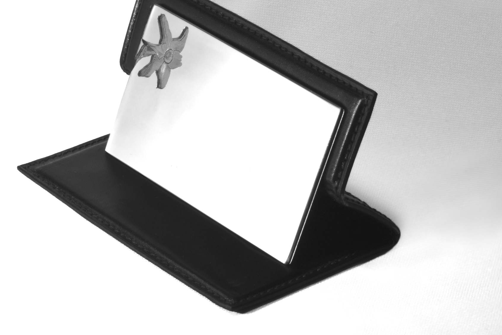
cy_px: 150
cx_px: 223
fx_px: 2490
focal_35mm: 179
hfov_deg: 11.5
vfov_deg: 7.7
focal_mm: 105
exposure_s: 2
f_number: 36
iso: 100
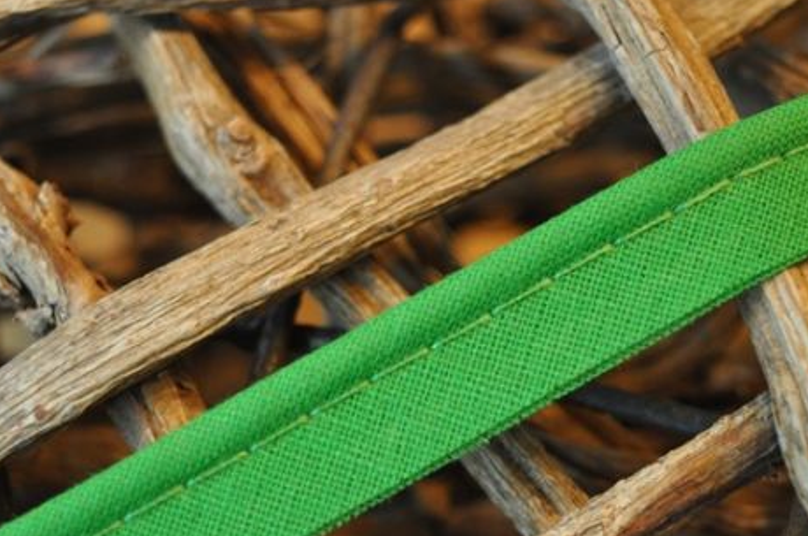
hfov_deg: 21.7
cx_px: 378
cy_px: 419
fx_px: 2106
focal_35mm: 94
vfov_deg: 14.4
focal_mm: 36
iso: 800
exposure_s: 1/30
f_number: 4.8
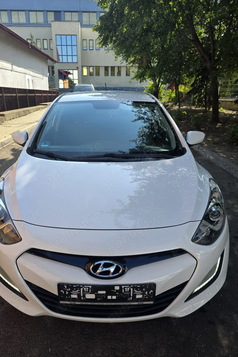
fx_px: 238
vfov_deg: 73.7
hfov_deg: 53.0
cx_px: 104
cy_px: 178
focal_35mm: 24
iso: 80
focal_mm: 6.3
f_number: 1.7
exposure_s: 1/1476
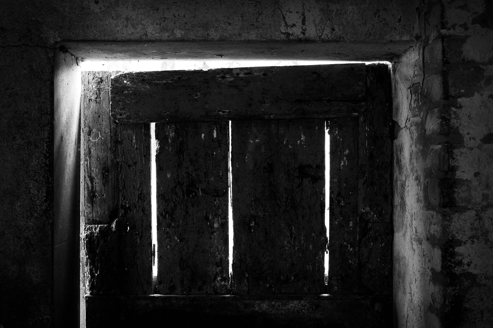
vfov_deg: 27.0
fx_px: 684
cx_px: 246
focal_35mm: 50
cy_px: 164
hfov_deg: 39.6
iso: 200
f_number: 8
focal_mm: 50
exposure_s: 1/4
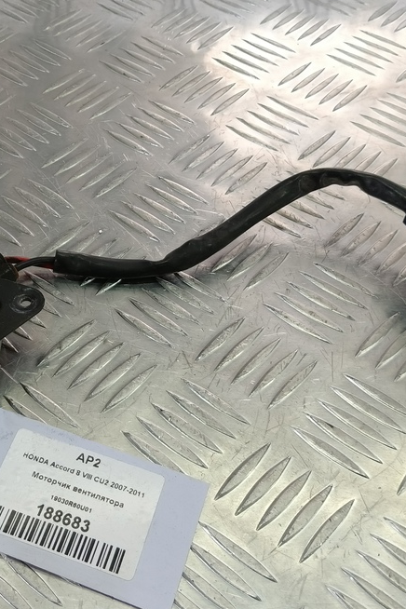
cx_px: 91
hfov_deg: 29.9
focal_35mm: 44
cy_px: 312
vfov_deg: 44.5
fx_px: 744
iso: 122
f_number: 1.6
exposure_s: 1/100
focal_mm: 4.11
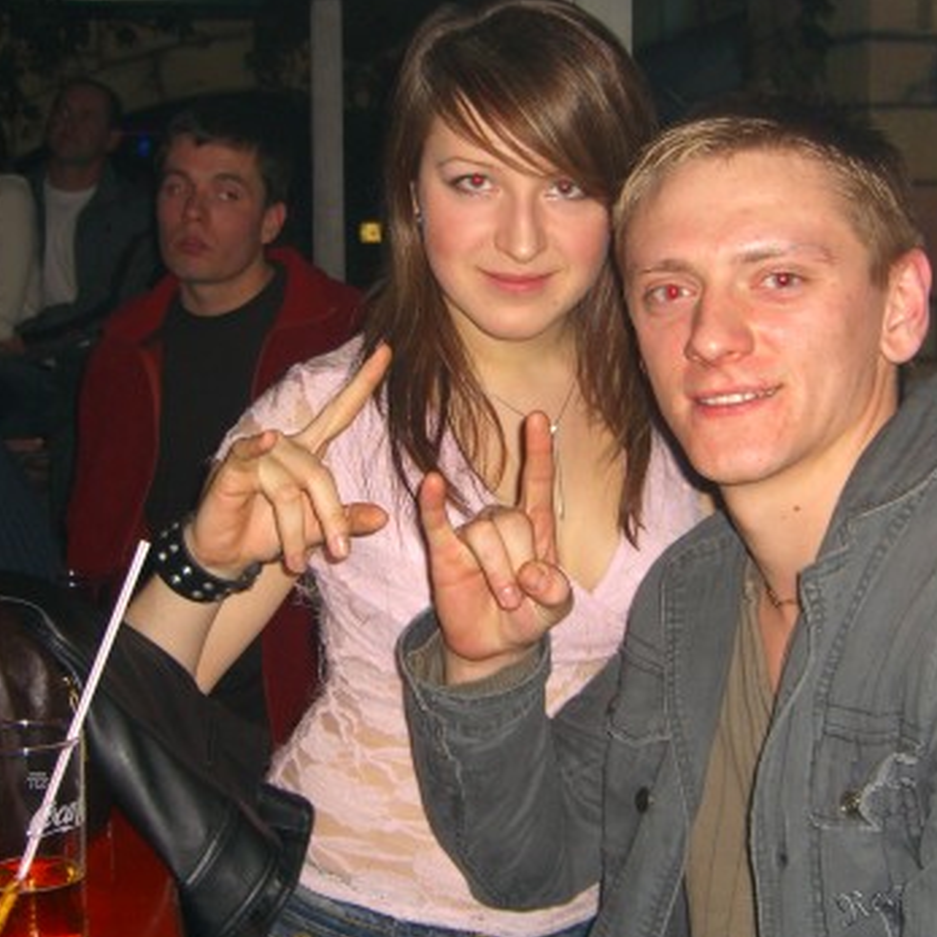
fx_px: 1776
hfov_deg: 29.5
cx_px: 532
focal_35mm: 58
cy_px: 419
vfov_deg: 29.5
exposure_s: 1/60
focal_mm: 7.9
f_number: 2.8
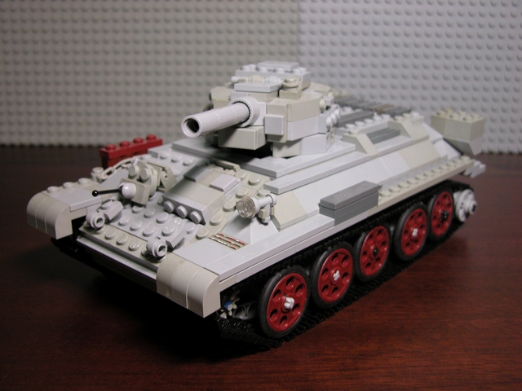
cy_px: 196
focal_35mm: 46
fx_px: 694
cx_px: 261
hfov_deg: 41.2
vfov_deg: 31.5
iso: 100
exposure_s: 1/27.8
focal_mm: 11.6
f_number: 3
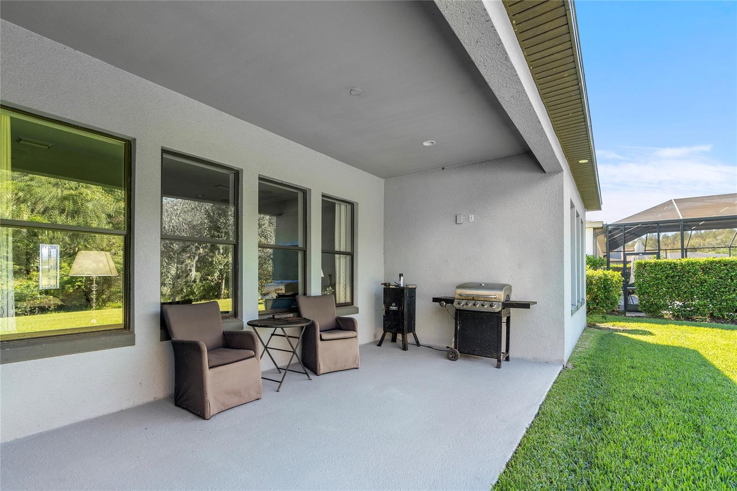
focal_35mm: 16
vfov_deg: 73.7
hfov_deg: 96.7
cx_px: 368
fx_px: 327
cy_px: 246
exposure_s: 1/125
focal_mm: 16
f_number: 5
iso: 400
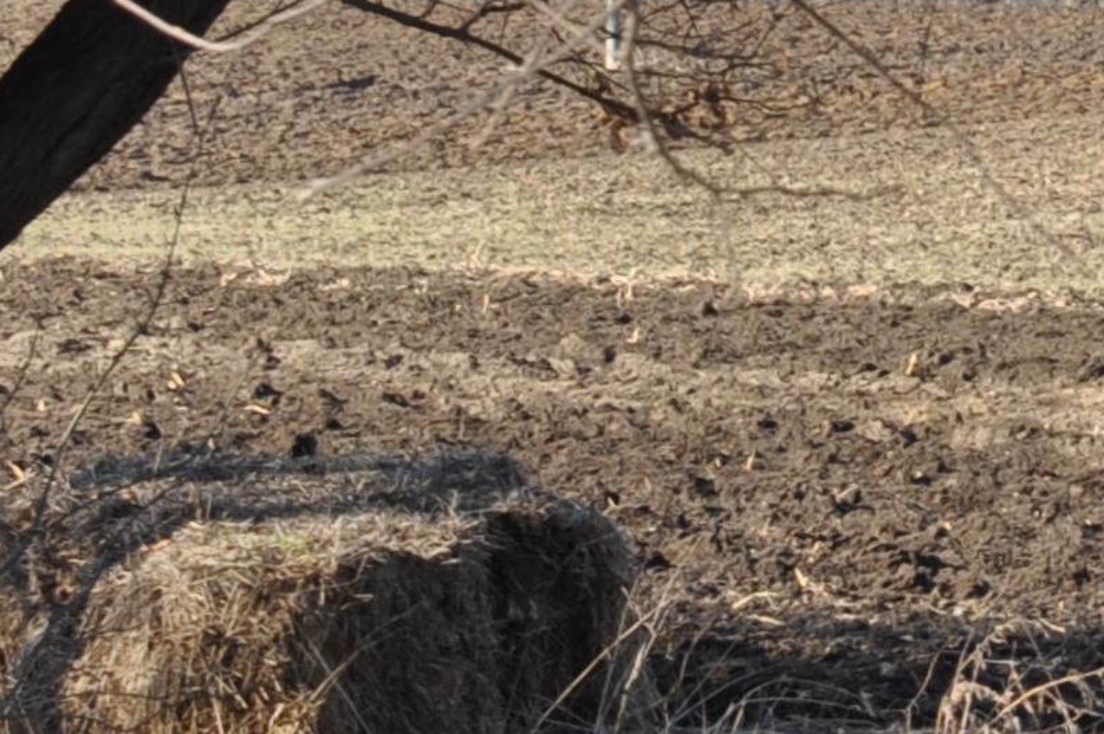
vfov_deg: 6.4
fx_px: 6433
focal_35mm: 210
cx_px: 2524
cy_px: 1106
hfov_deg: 9.0
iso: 200
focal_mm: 26
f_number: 7.1
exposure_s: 1/200
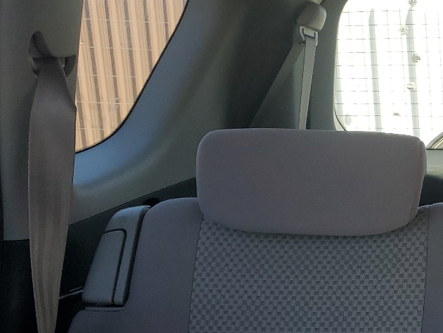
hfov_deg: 26.3
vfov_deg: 21.5
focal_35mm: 66
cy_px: 336
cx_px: 524
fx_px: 845
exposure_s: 1/256
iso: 50
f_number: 1.5
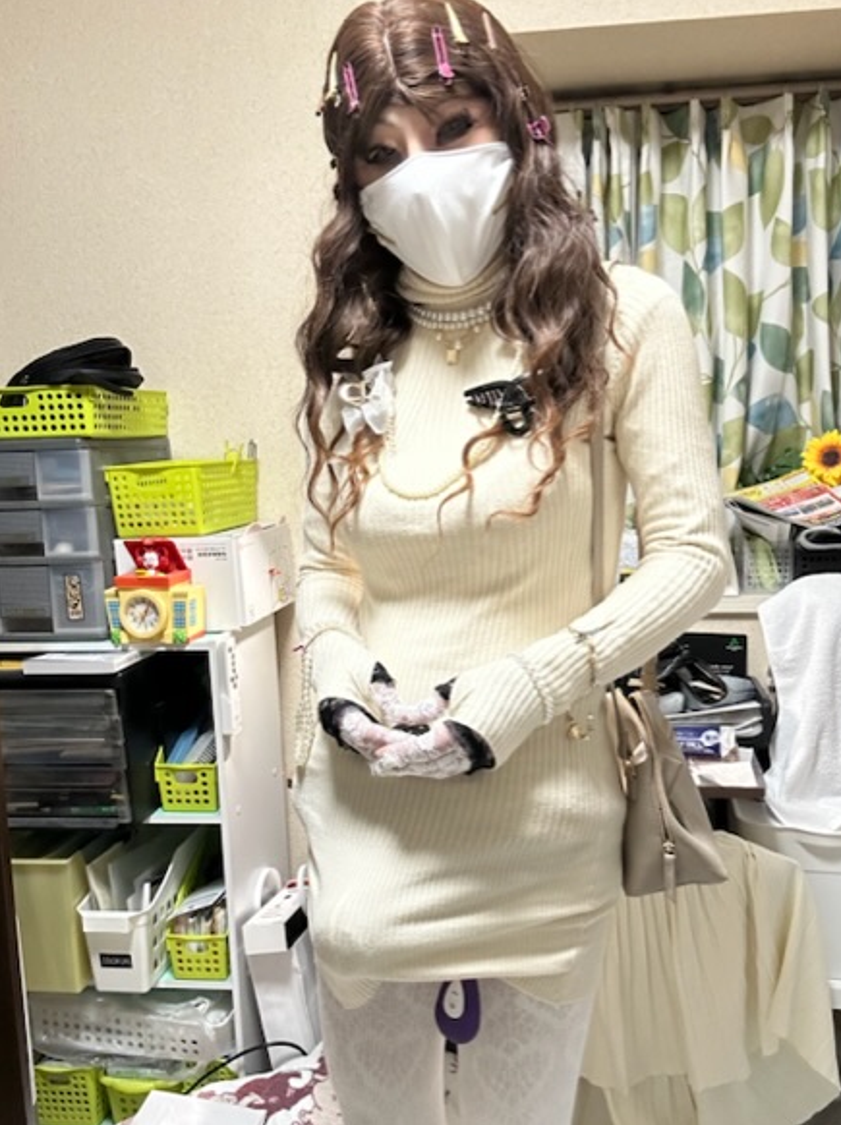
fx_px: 1071
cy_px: 607
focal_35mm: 33
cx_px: 459
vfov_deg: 55.3
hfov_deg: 42.8
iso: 125
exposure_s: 1/60
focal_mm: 2.69
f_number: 1.9
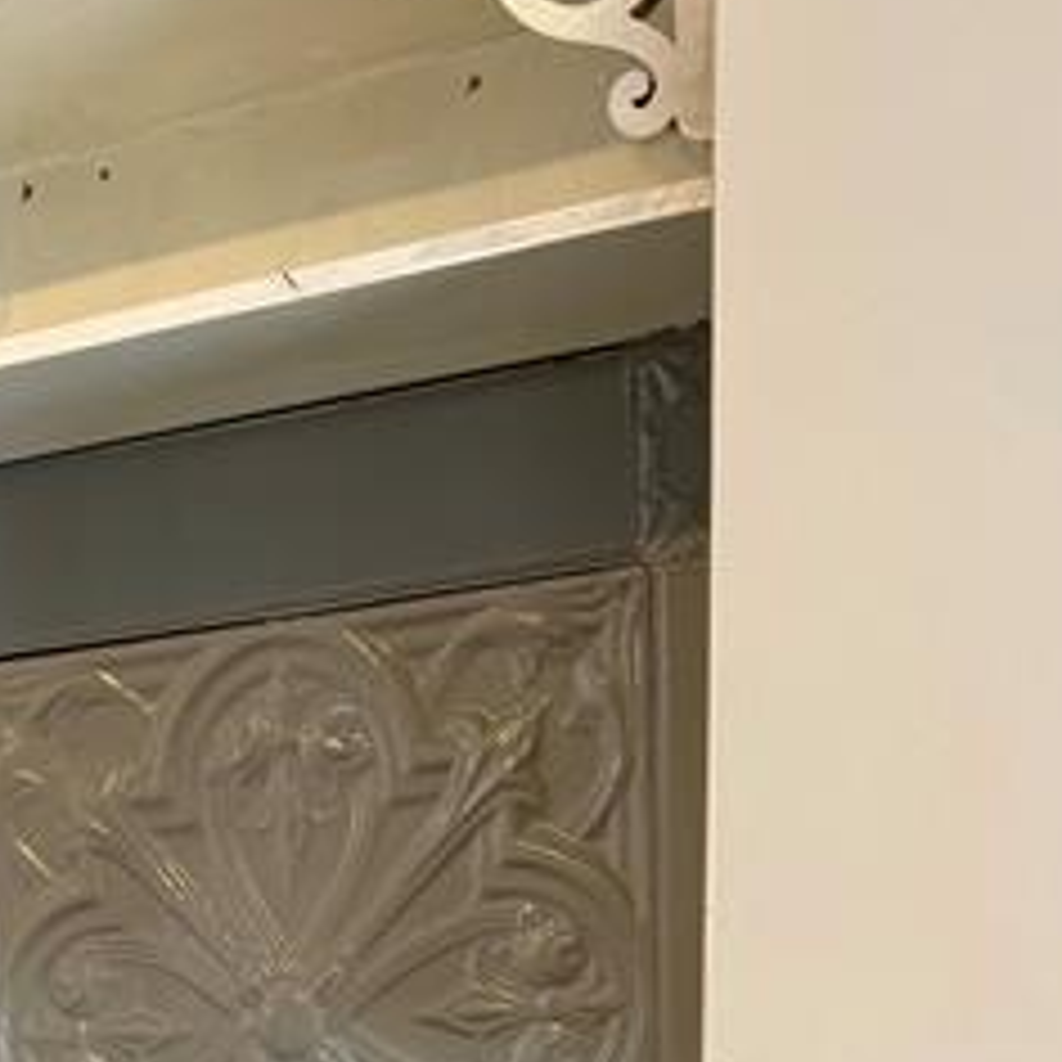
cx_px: 122
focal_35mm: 69
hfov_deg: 24.3
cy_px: 1440
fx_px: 2395
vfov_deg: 22.0
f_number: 1.78
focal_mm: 6.76
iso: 125
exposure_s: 1/60
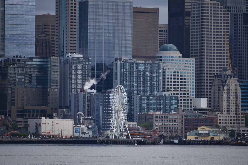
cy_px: 82
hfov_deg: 6.9
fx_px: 2067
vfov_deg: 4.6
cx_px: 124
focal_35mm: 300
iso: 140
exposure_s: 1/640
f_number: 5.6
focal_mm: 300
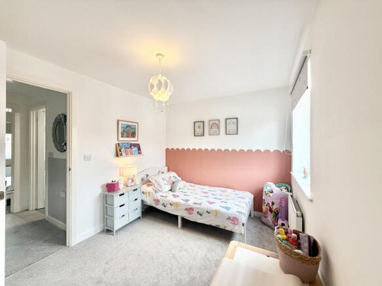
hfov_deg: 102.1
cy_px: 143
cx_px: 191
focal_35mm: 14
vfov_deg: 85.7
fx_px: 154
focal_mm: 2.22
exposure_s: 1/100
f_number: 2.2
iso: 100
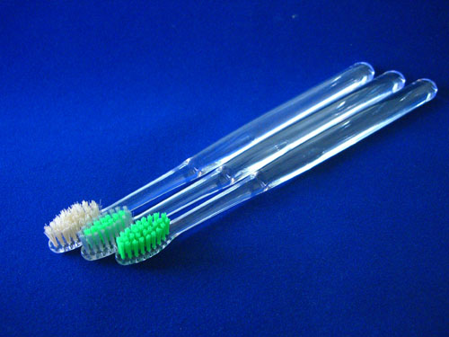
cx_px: 224
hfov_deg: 49.0
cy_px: 168
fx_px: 493
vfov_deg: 37.7
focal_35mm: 38
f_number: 2.8
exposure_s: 1/8
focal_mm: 7.9
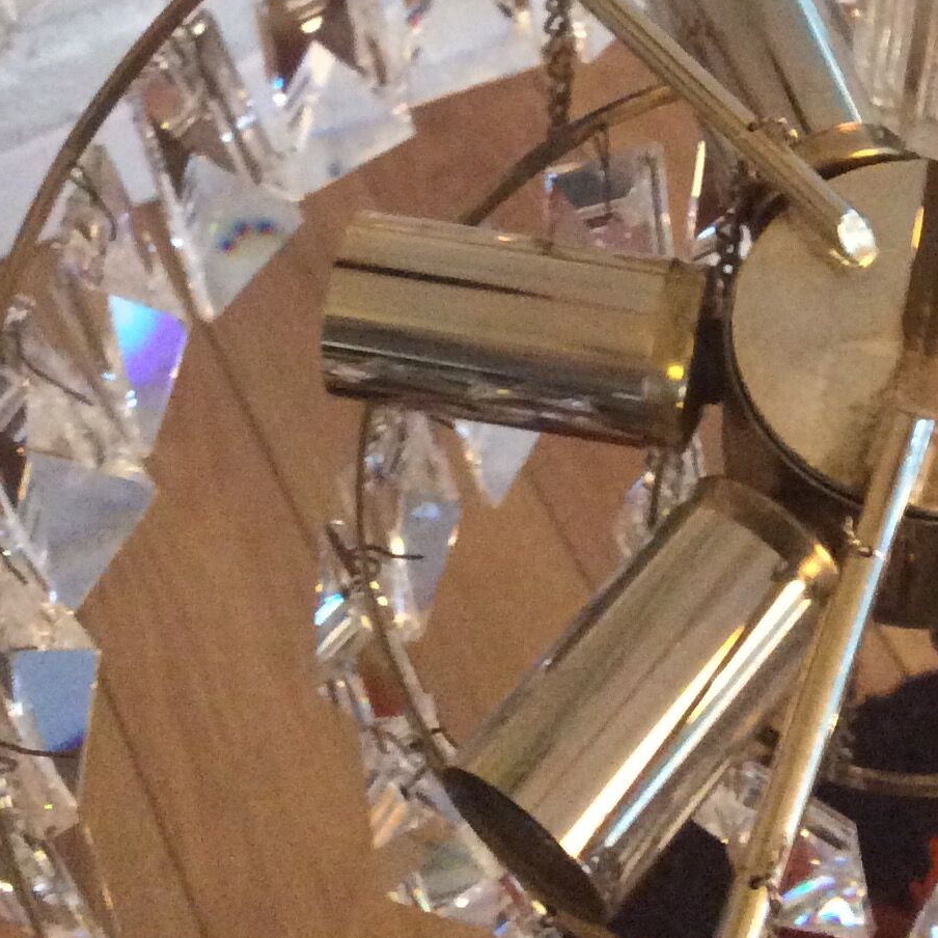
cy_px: 90
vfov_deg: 20.9
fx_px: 2483
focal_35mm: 81
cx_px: 649
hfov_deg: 21.3
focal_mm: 3.3
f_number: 2.4
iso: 320
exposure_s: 1/17
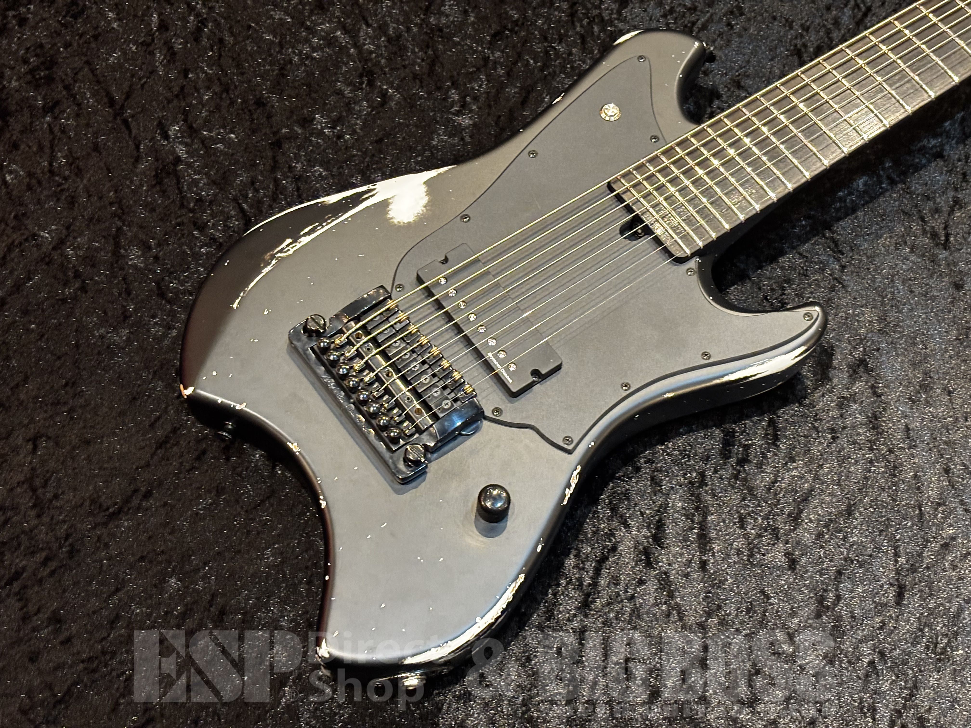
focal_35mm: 52
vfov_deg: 28.0
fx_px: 1459
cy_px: 364
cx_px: 486
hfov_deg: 36.8
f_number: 1.6
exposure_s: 1/40
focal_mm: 5.96
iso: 250
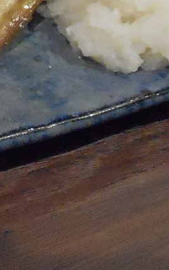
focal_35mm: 82
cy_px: 51
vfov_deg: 24.8
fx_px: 604
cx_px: -73
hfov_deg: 14.9
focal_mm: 6
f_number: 4.2
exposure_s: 1/80
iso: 3200
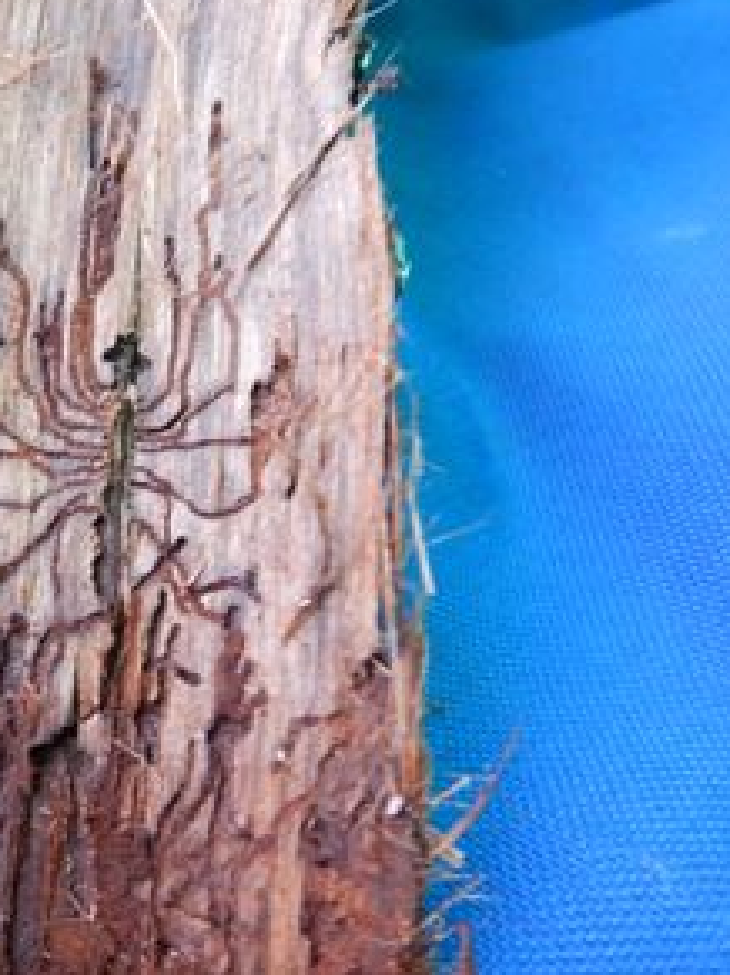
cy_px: 479
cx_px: 77
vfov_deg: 55.4
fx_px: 929
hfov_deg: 39.9
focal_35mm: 33
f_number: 2.8
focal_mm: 4.3
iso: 250
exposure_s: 1/30
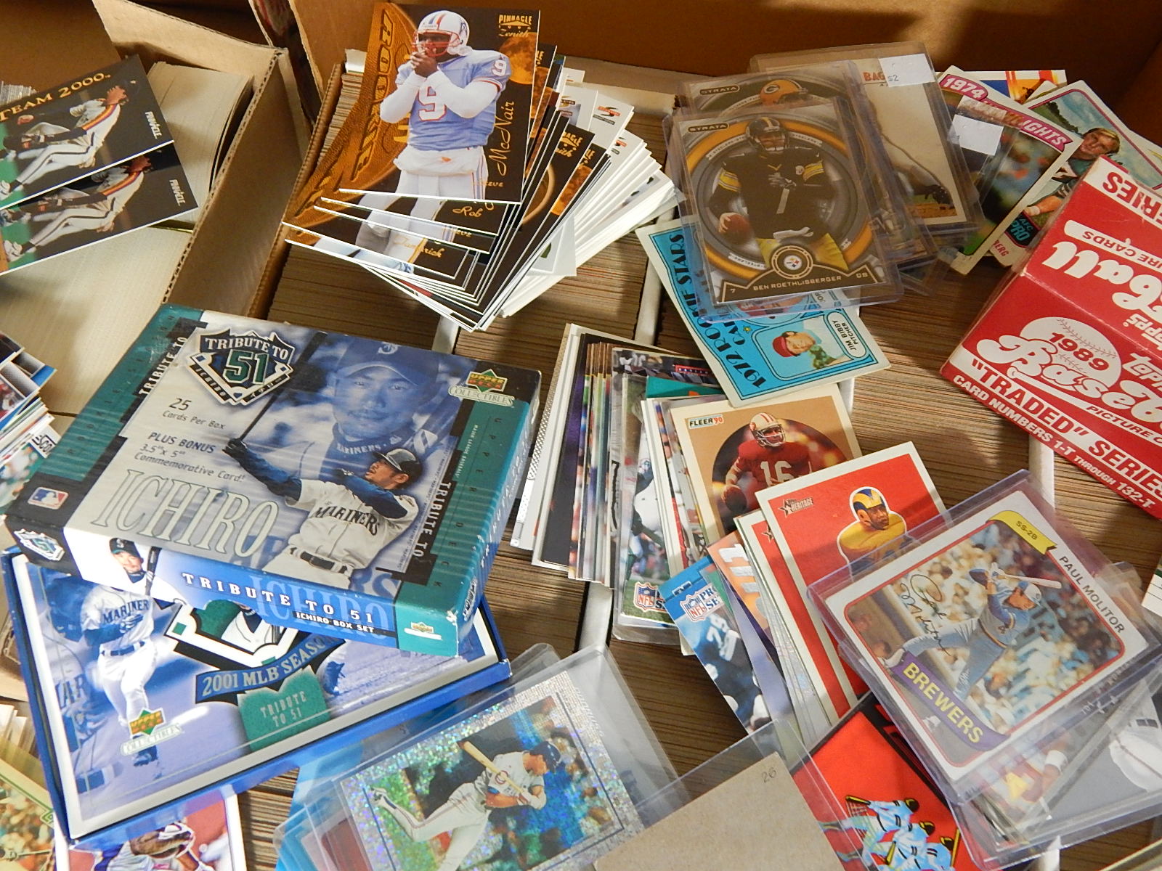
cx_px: 581
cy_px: 436
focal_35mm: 31
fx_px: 1041
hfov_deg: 58.4
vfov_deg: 45.4
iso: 400
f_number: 3.2
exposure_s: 1/13
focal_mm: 5.6
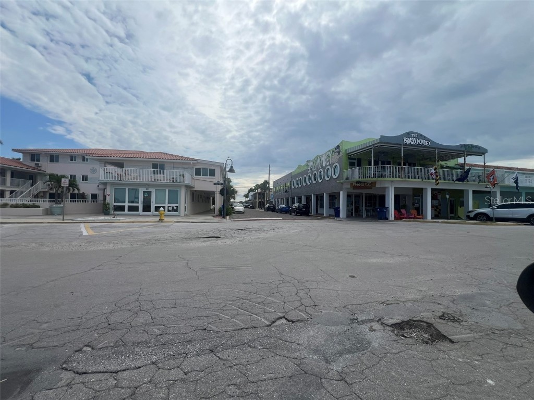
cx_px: 267
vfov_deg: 89.9
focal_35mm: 13
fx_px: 201
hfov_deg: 106.2
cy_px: 200
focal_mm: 1.57
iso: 32
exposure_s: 1/2273
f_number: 1.8
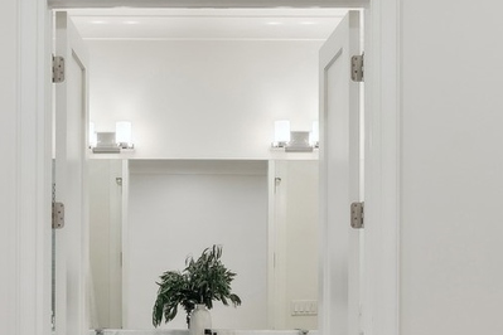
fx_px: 908
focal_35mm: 65
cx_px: 248
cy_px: 304
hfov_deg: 31.0
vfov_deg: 20.5
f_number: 8
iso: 320
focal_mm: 16
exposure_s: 1/15
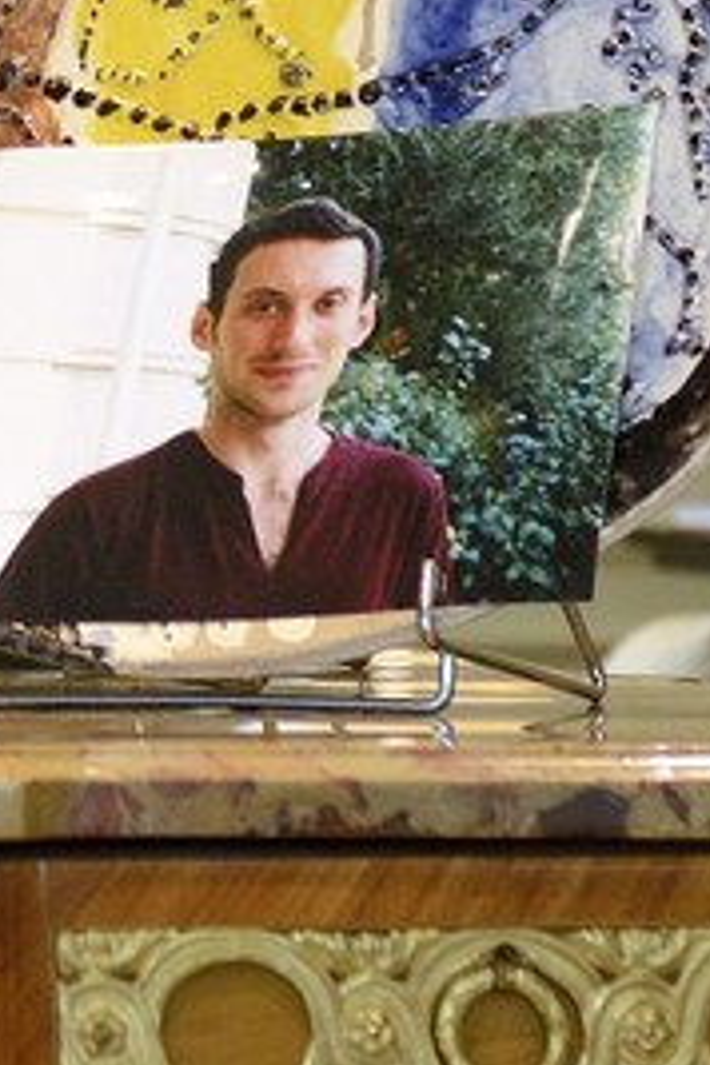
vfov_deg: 8.8
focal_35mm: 228
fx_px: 6744
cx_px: -1093
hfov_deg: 5.8
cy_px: -459
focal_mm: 38
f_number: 4
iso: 1600
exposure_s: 1/100
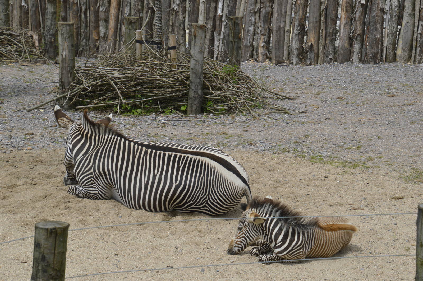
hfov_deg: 17.5
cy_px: 140
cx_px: 212
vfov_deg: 11.7
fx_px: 1374
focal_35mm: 117
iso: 100
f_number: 9
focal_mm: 78
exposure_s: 1/320
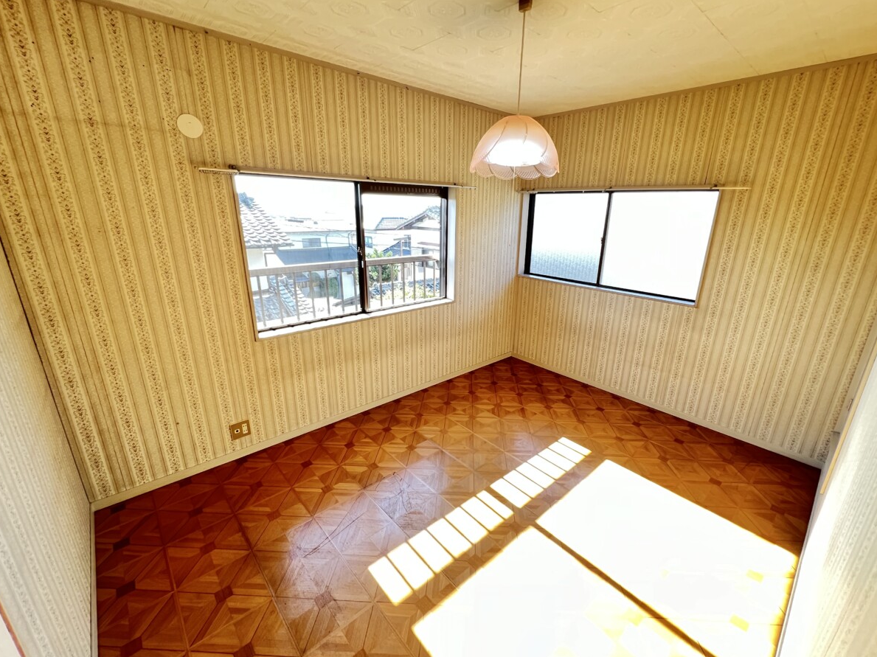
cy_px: 328
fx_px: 355
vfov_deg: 85.6
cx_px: 451
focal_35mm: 14
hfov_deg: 102.1
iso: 200
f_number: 1.8
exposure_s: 1/120
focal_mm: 1.57
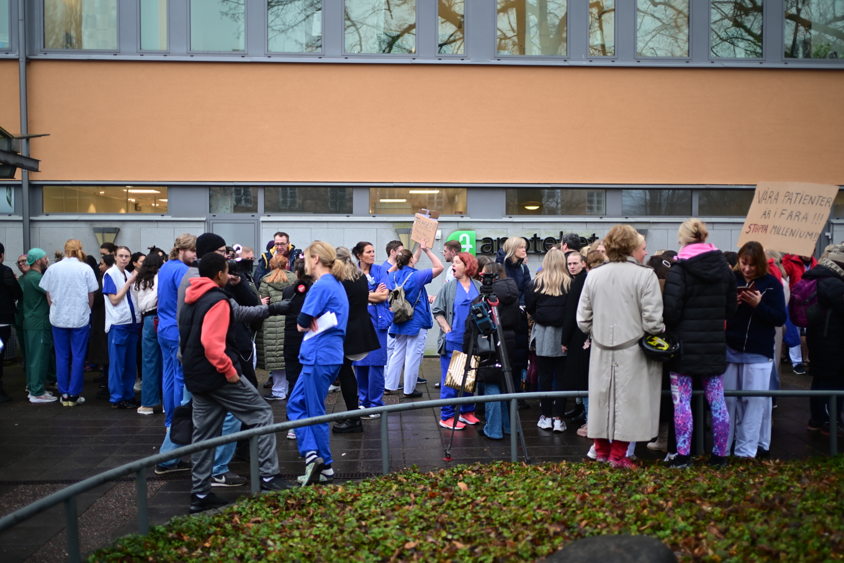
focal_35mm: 35
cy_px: 282
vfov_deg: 37.8
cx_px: 422
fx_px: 820
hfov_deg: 54.4
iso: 100
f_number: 1.4
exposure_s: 1/200
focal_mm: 35
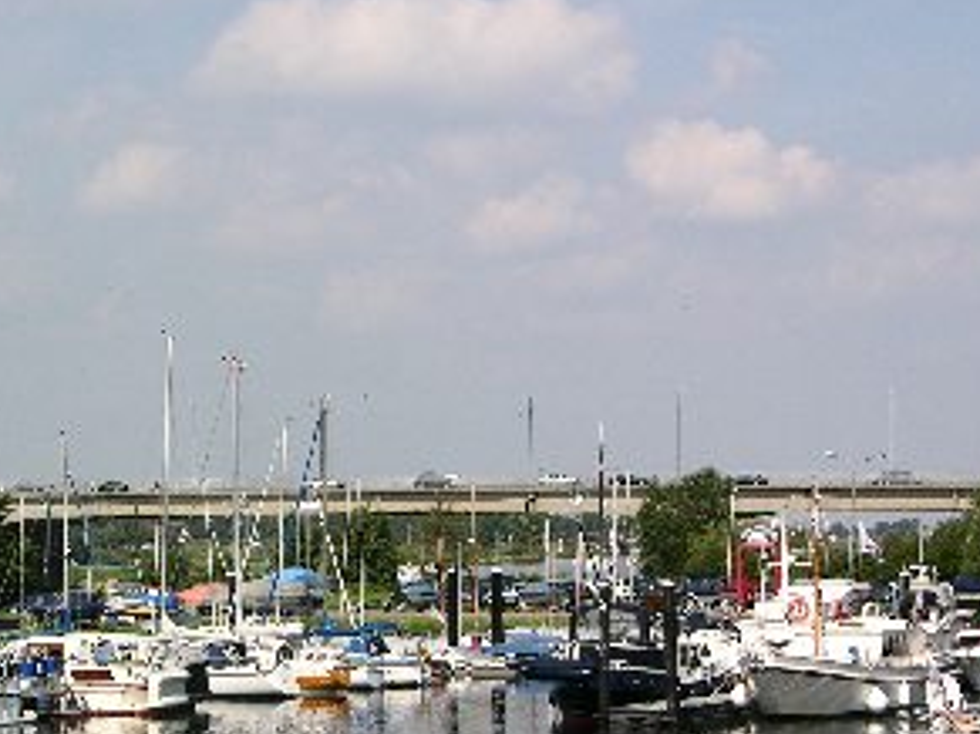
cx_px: 234
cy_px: 542
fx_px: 3764
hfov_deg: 14.8
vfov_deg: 11.1
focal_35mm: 133
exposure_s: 1/180
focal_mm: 16.8
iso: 50
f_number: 7.3
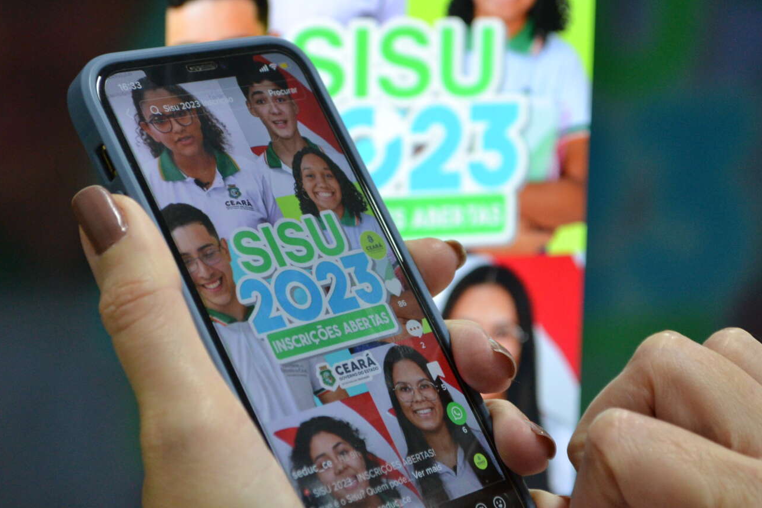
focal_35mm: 89
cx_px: 342
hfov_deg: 22.9
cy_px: 230
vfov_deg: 15.4
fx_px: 1884
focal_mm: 50
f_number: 5.6
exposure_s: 1/60
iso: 1600
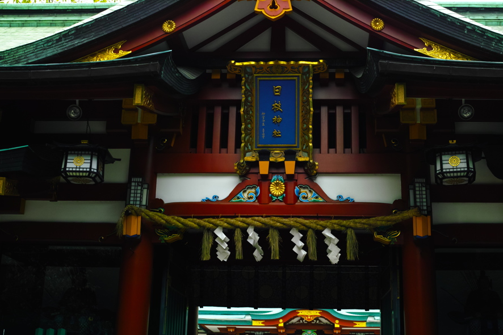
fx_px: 726
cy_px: 142
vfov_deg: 25.9
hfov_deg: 38.1
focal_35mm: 52
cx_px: 286
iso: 400
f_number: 5
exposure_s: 1/80
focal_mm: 30
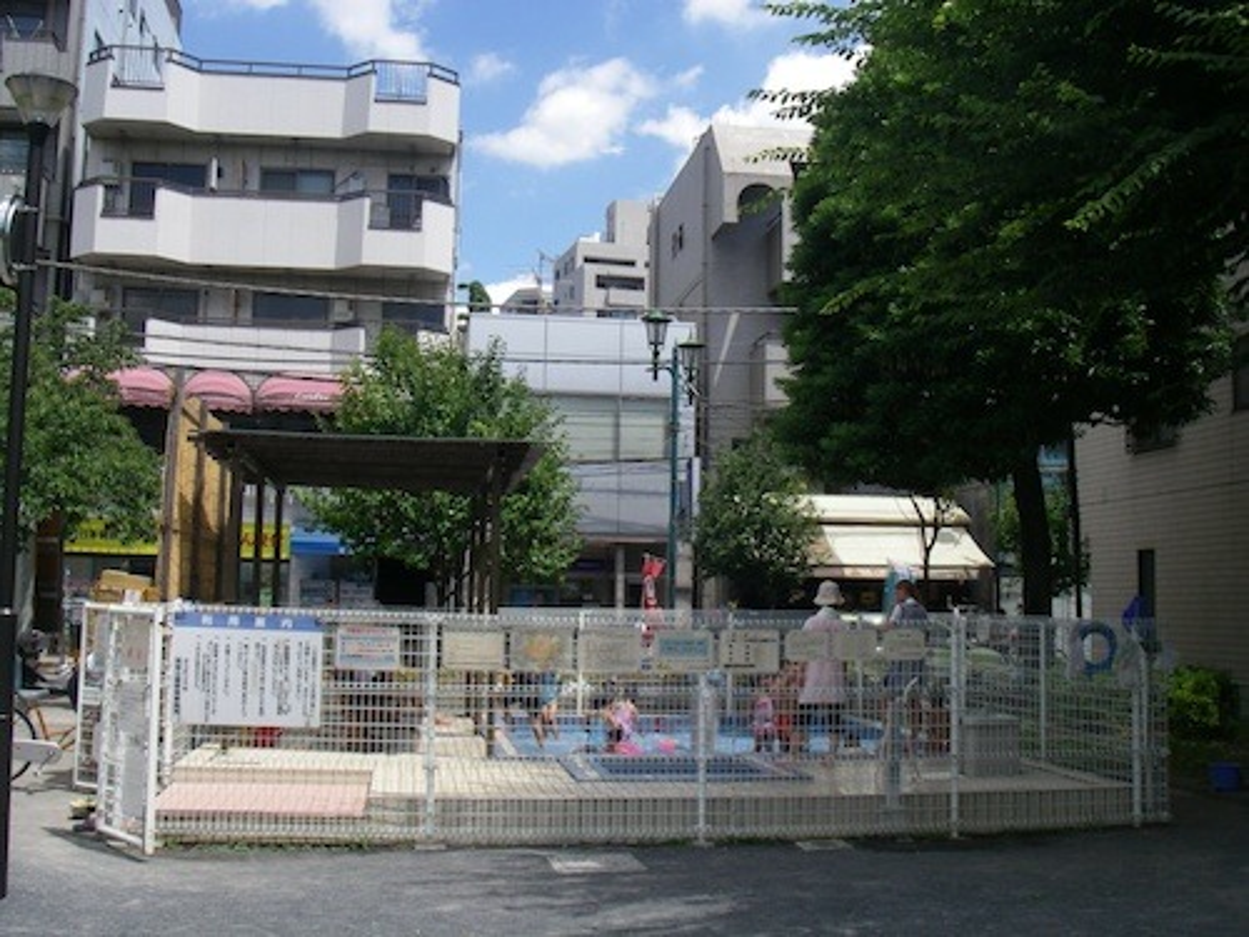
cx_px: 624
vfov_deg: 37.7
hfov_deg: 49.0
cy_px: 468
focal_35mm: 38
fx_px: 1371
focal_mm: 6.3
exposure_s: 1/160
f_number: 6.6
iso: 64
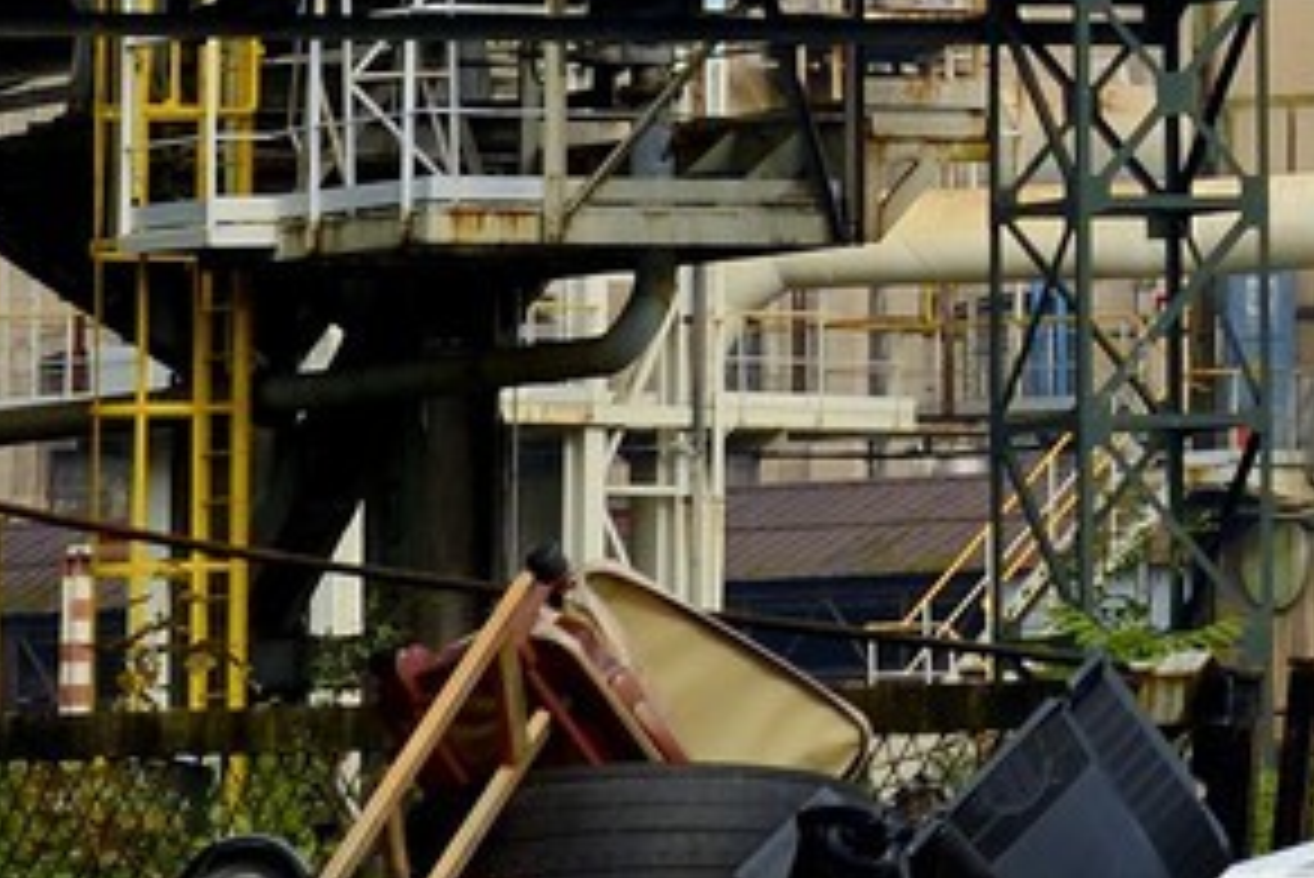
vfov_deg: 3.5
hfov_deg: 5.3
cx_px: 2560
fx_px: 13986
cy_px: -1499
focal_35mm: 383
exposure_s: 1/200
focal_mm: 70
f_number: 13
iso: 200
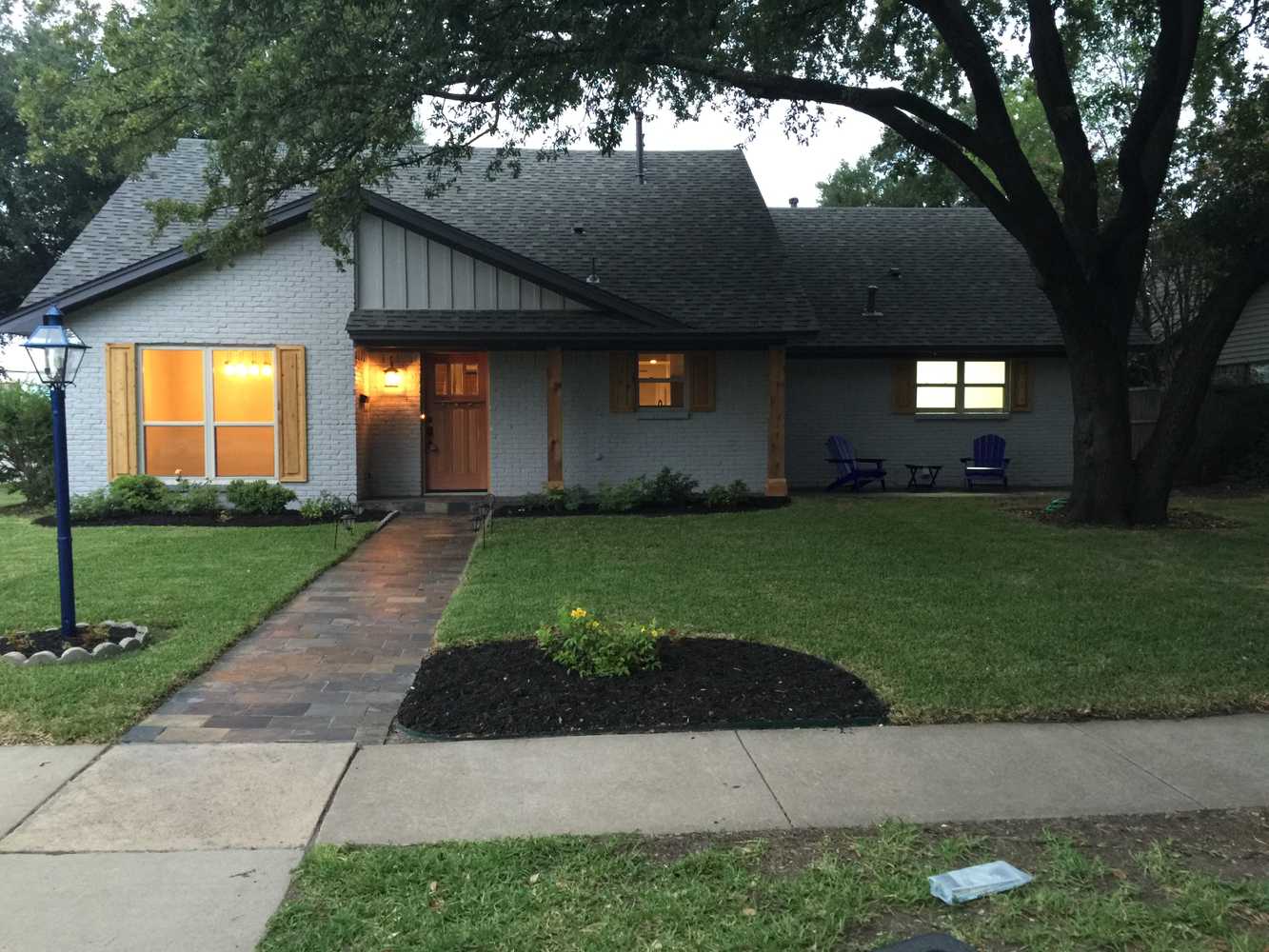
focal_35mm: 29
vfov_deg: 48.2
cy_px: 476
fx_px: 1063
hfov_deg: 61.7
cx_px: 634
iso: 80
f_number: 2.2
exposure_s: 1/4
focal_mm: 4.15
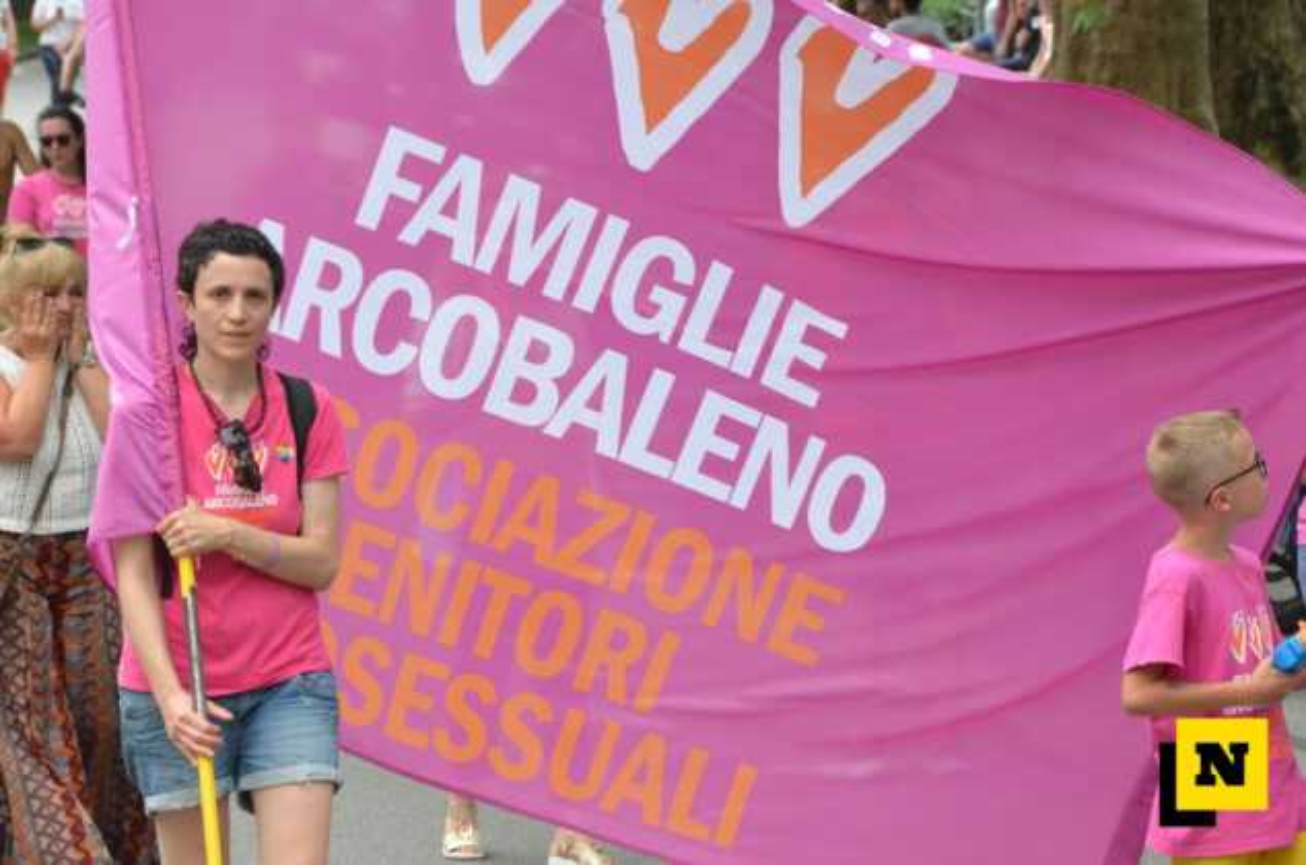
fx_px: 7331
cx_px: 653
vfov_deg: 6.8
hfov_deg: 10.2
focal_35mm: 202
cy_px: 432
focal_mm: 135
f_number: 13
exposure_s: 1/250
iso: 2500
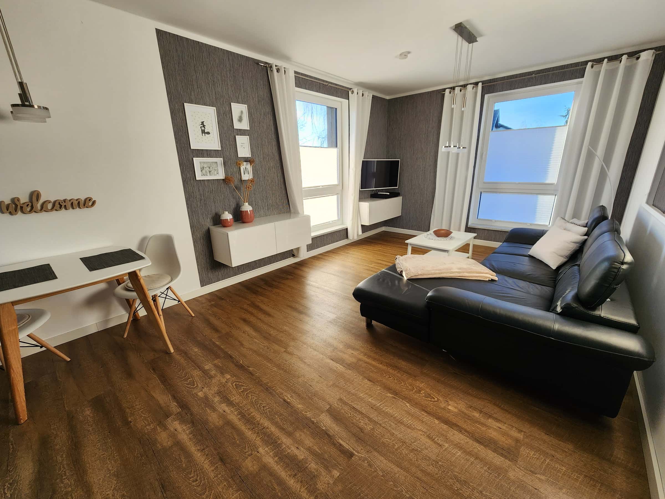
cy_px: 250
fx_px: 250
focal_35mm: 13
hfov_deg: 106.2
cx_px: 332
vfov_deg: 89.9
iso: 100
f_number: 2.2
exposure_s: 1/120
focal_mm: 2.2
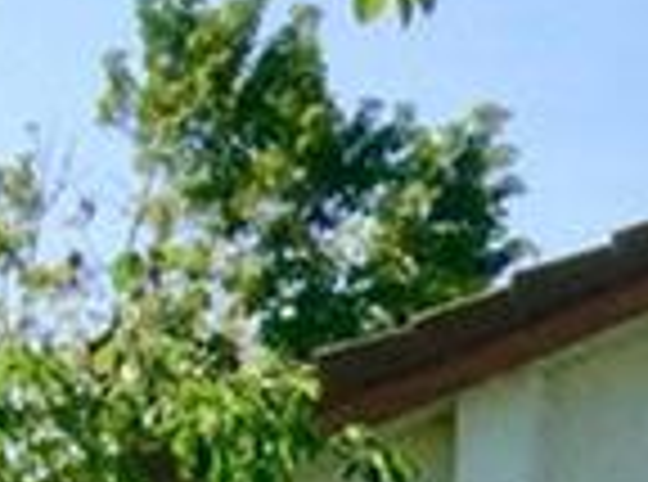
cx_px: 1732
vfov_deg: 6.3
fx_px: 4254
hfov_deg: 7.9
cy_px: 1005
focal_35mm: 228
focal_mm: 3.3
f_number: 2.4
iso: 32
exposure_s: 1/1684
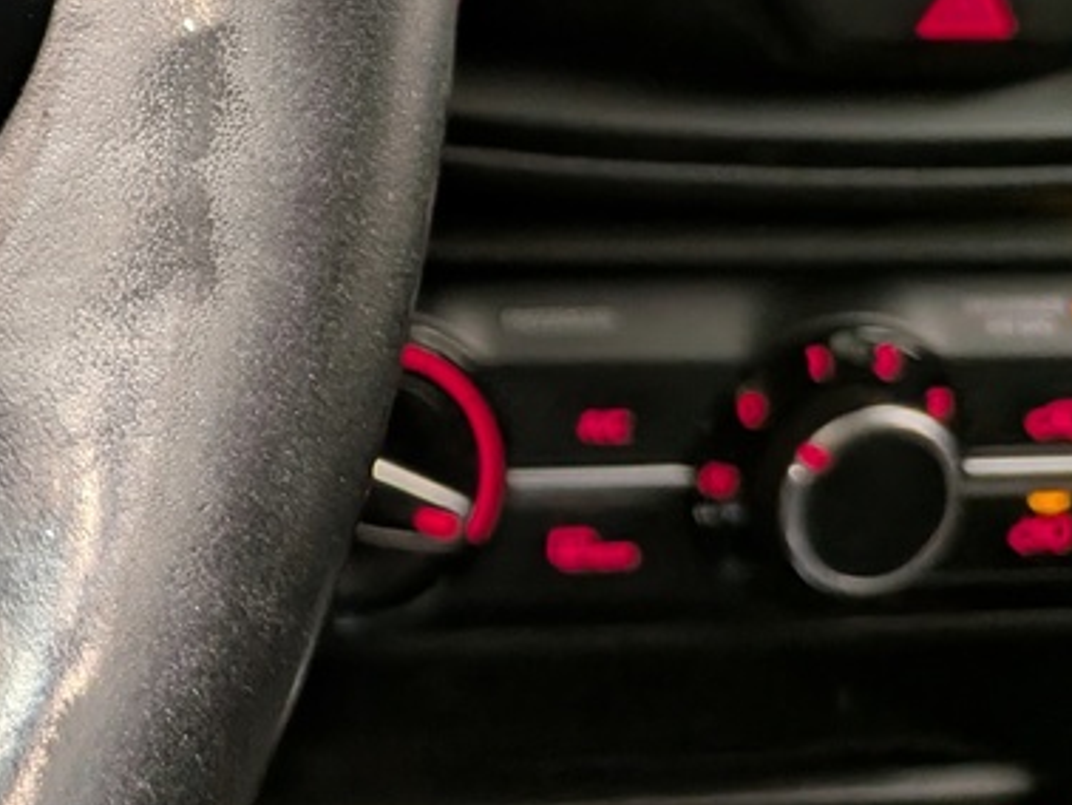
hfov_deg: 25.2
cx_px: -372
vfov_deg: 21.3
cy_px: -116
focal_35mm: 65
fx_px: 2014
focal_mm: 4.53
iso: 31
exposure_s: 1/47.9
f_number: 1.7
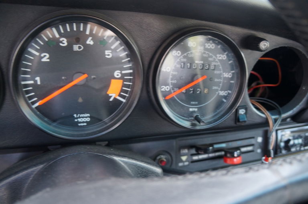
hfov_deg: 67.4
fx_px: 231
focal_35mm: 27
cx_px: 154
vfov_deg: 47.8
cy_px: 102
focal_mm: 18
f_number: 4
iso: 500
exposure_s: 1/60
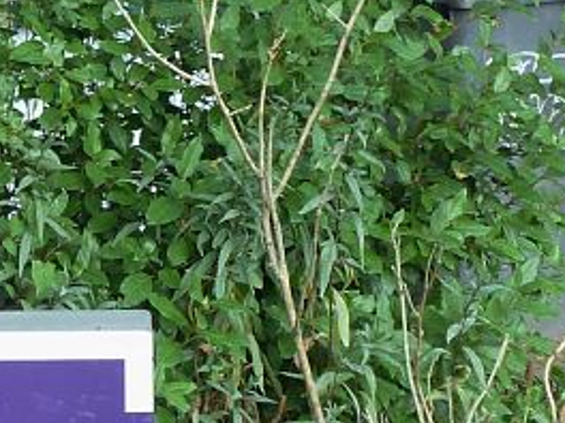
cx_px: -124
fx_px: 2660
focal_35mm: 163
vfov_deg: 9.1
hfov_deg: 11.9
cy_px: 251
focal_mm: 6.9
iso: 100
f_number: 3.7
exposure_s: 1/30
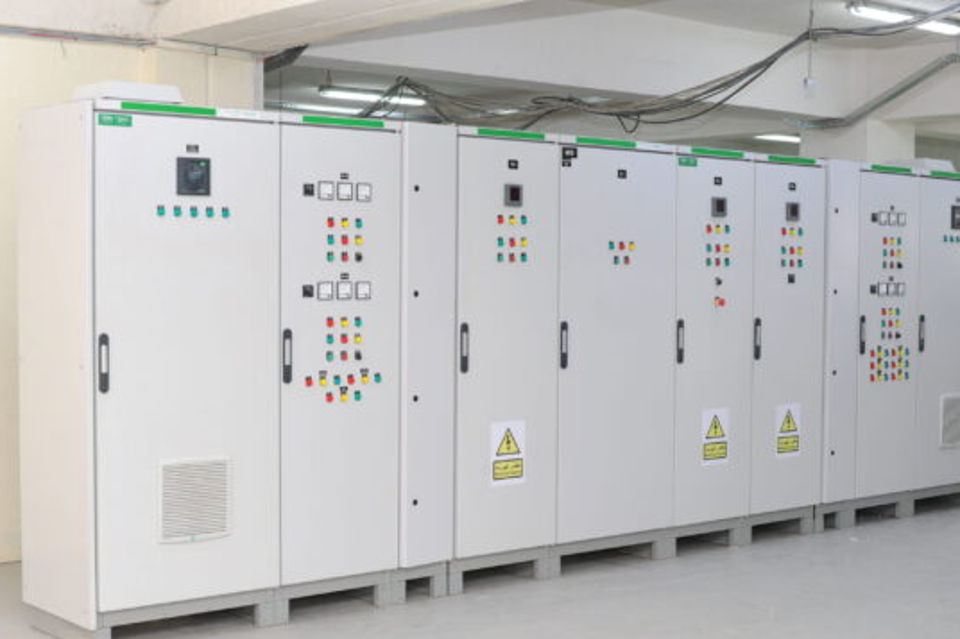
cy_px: 356
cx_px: 516
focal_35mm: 56
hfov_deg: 35.6
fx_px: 1493
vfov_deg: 24.2
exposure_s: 1/160
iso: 1250
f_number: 5
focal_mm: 50
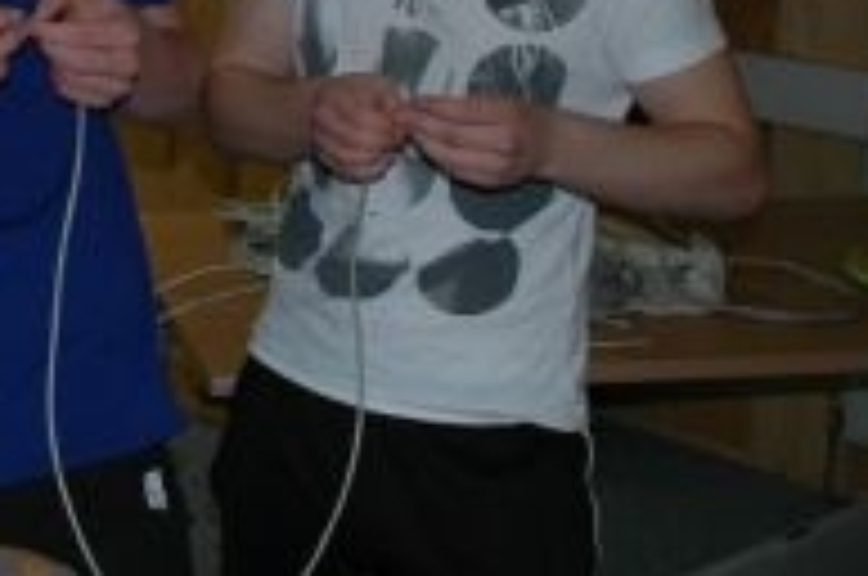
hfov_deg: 25.1
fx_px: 1853
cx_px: 9
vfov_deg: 17.2
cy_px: -36
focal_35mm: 77
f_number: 3.5
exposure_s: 1/60
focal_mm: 18
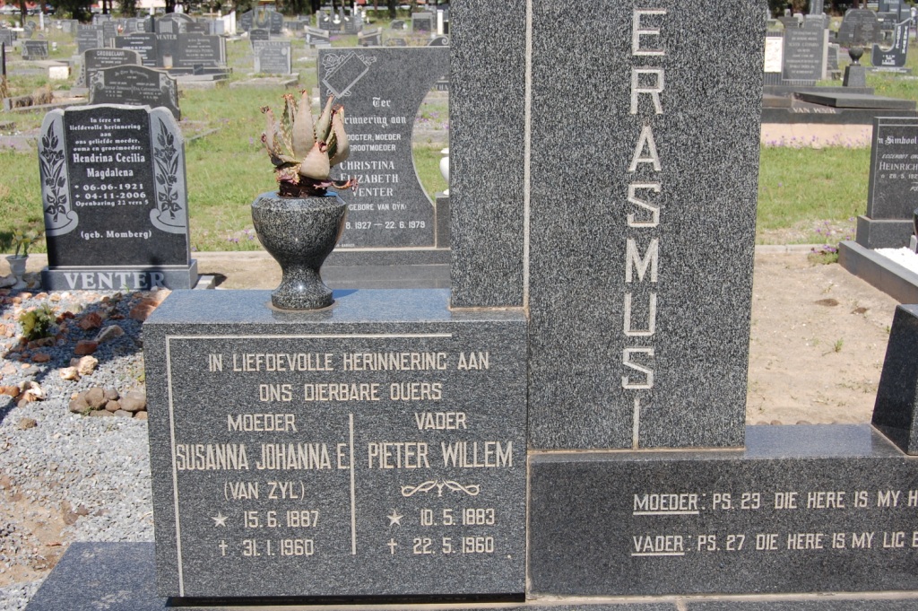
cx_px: 459
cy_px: 306
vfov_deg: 28.0
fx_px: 1223
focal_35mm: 48
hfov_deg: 41.1
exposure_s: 1/320
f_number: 9
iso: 200
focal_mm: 32
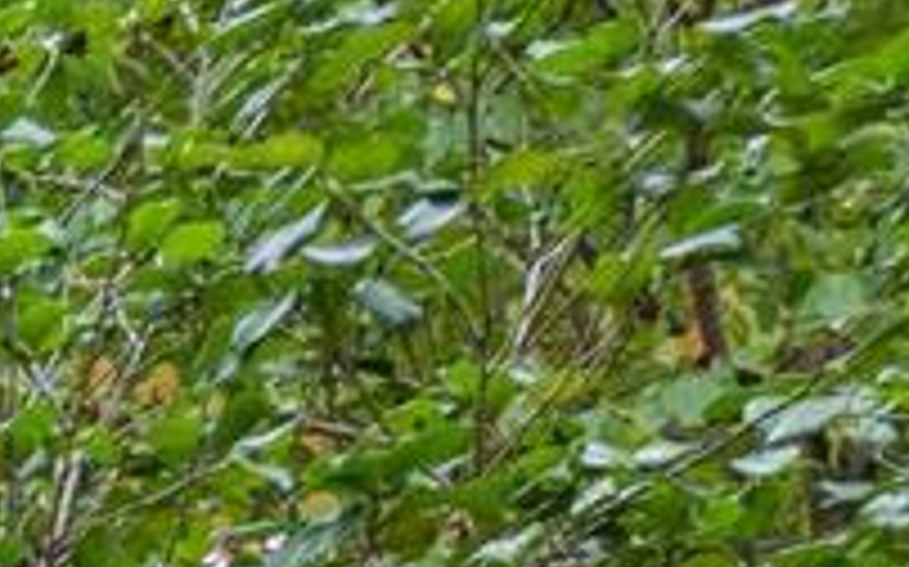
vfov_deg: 8.4
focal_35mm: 109
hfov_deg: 12.1
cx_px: -1638
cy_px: 2074
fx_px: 2699
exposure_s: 1/15
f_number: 10
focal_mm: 10
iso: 200
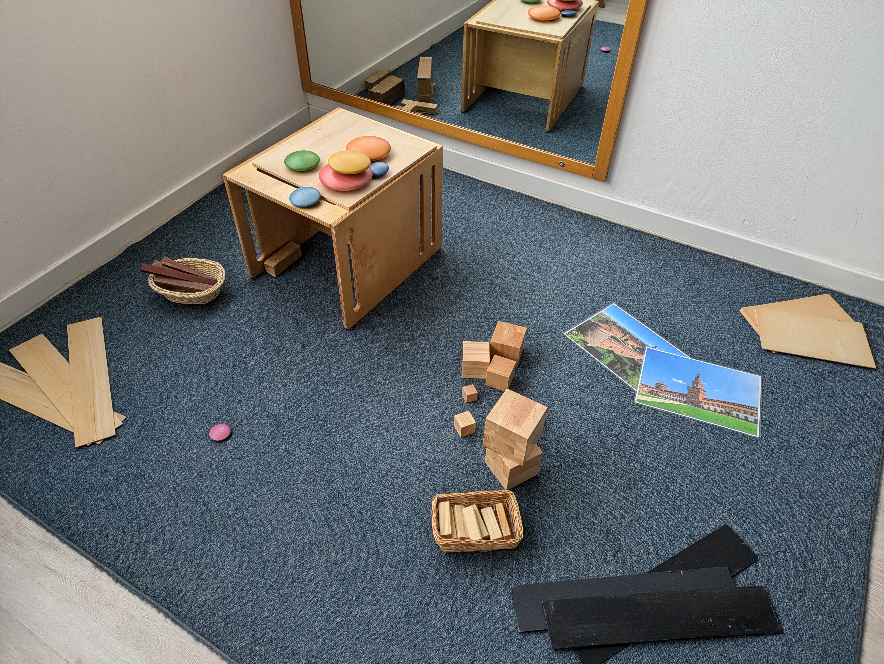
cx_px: 442
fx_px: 639
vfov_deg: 54.9
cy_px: 332
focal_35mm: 25
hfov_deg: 69.4
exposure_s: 1/33.3
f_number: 1.89
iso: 44
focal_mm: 5.43
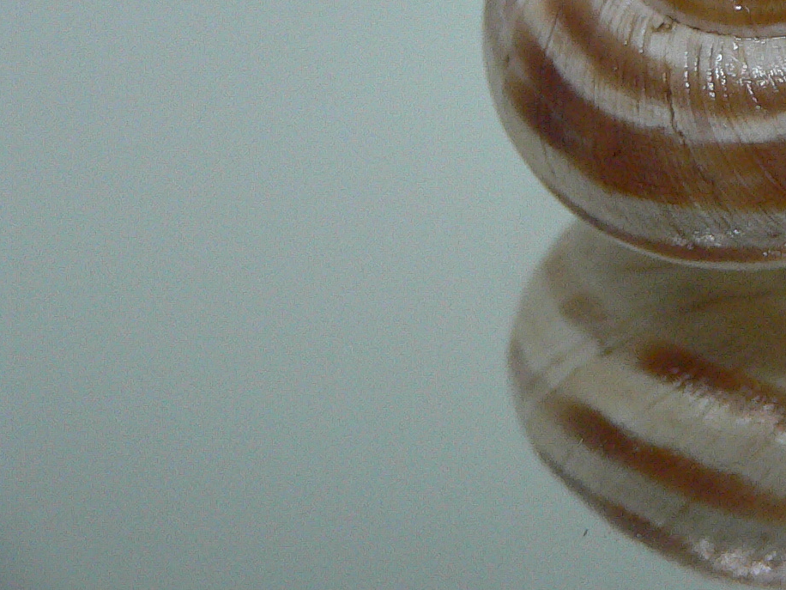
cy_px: 58
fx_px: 1748
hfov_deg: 23.9
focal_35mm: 77
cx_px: 836
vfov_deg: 18.8
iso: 200
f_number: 2.8
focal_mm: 4.6
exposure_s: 1/60
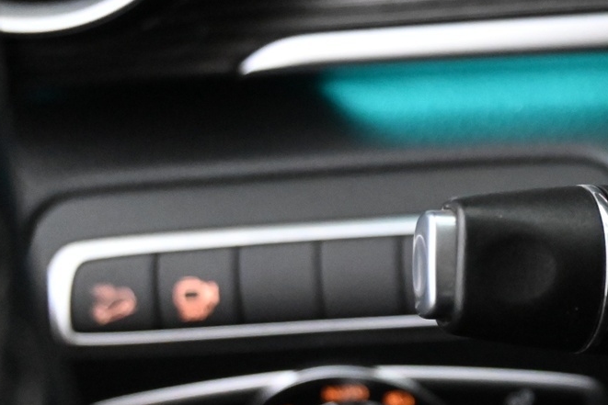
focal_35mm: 77
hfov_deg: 23.9
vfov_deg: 17.7
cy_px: 237
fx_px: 1304
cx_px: 733
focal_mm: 21
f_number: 4
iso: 7200
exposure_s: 1/30
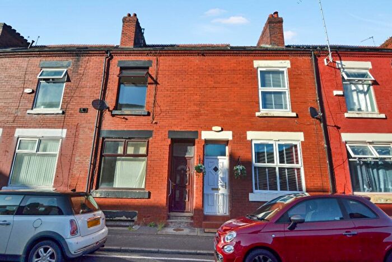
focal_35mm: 18
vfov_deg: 67.4
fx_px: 196
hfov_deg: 90.0
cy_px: 131
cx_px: 196
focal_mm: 12
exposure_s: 1/200
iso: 100
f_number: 7.1
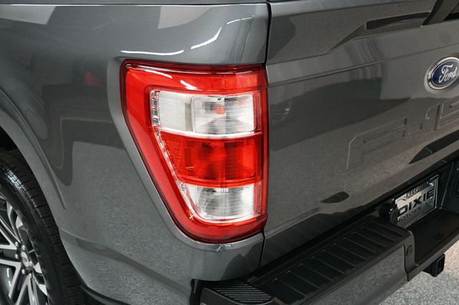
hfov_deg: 49.6
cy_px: 152
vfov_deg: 34.2
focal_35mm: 39
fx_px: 497
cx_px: 230
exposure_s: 1/125
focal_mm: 26
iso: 3200
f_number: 3.8
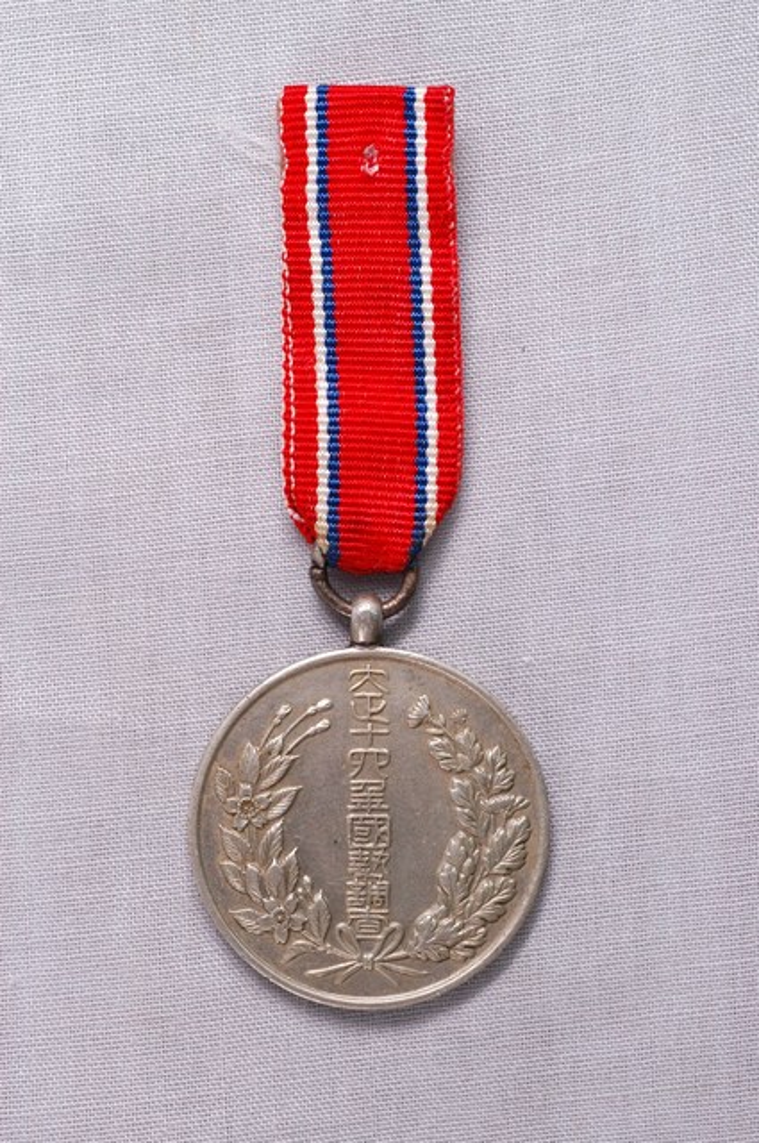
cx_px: 380
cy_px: 572
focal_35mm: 90
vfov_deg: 22.6
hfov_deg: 15.1
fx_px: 2854
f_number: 10
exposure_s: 1/10
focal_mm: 60
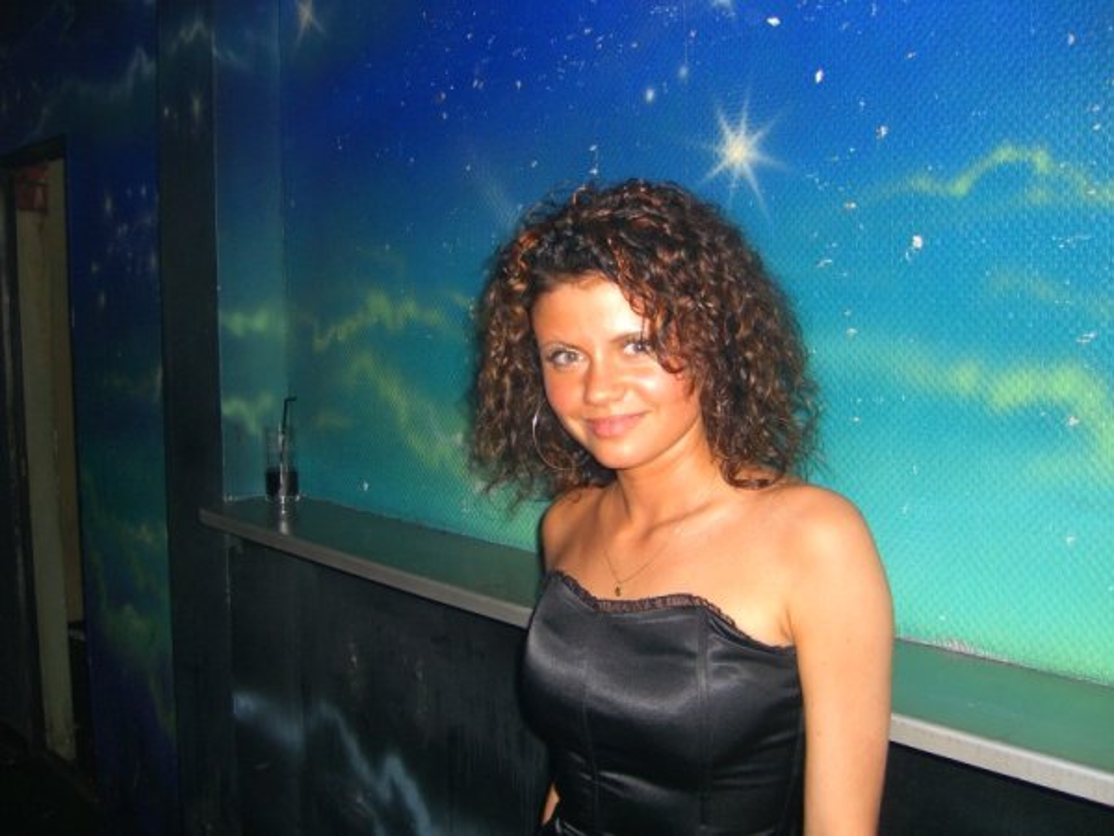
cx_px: 557
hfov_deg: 49.0
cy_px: 418
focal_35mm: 38
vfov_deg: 37.7
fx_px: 1223
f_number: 2.8
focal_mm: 7.9
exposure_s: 1/60
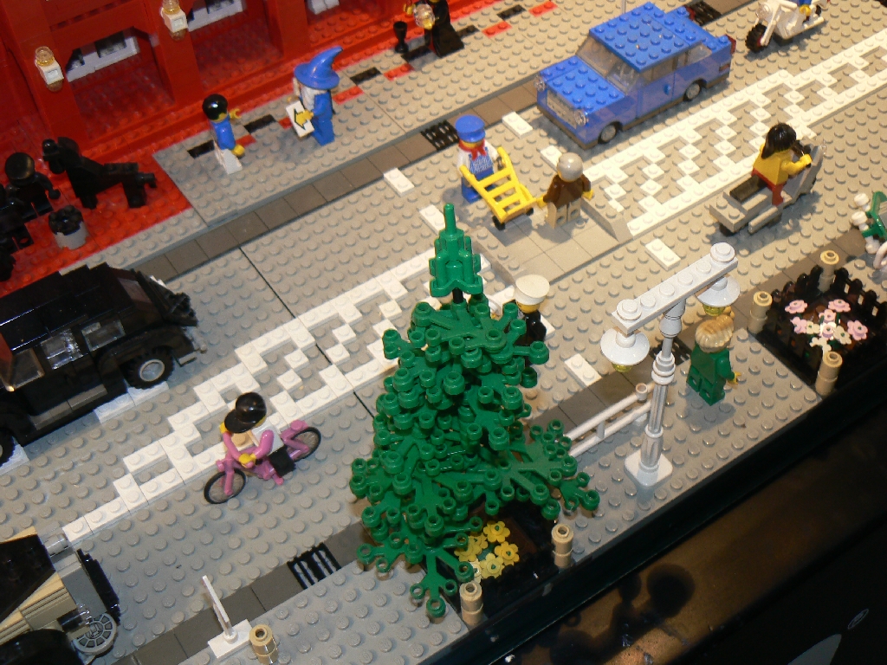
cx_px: 444
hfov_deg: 40.4
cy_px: 332
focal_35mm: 47
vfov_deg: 30.9
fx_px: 1204
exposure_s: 1/30
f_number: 2.8
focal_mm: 7.8
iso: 100
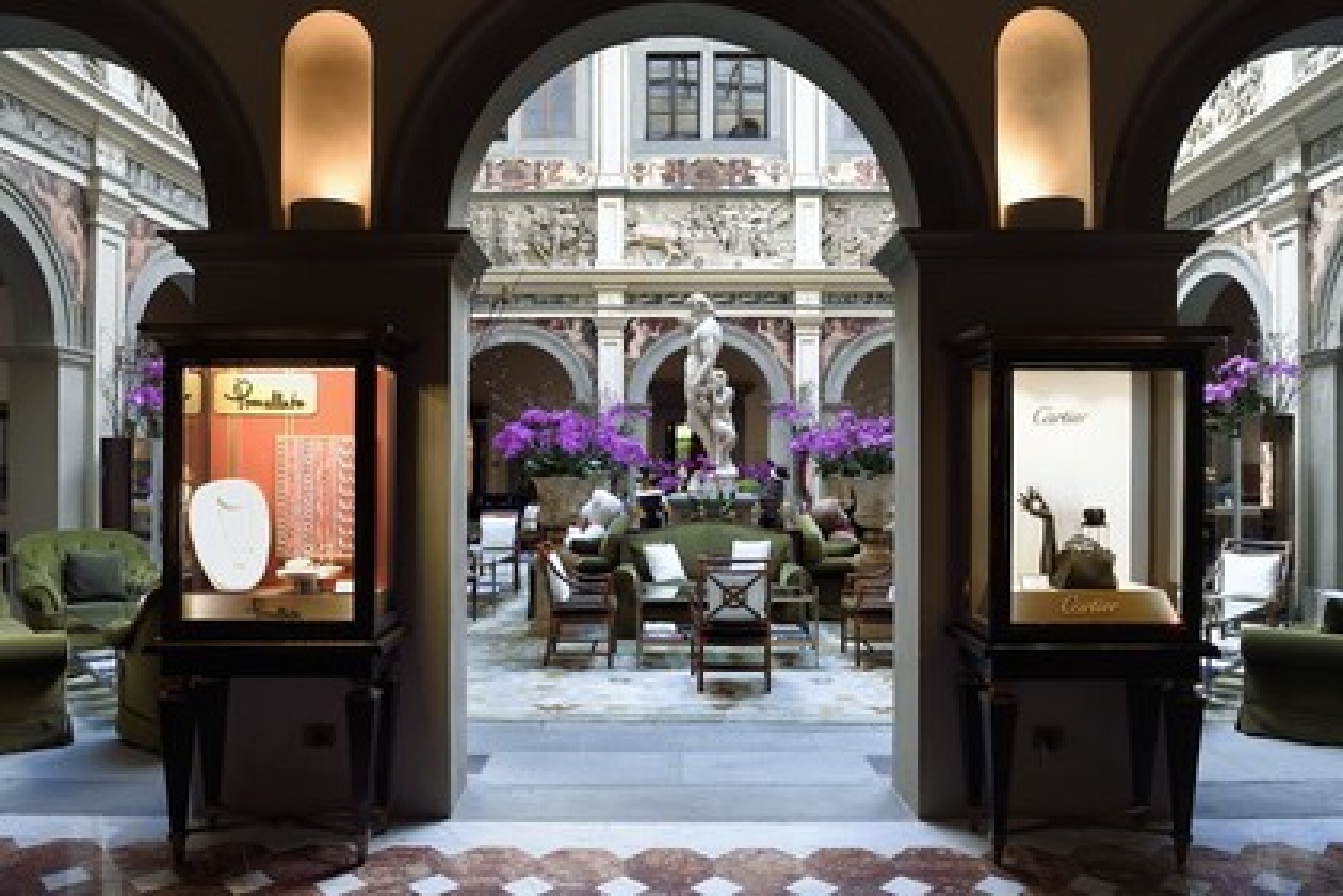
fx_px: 895
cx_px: 672
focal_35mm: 24
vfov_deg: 53.1
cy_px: 448
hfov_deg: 73.7
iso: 800
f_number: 6.3
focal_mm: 24
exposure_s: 1/80
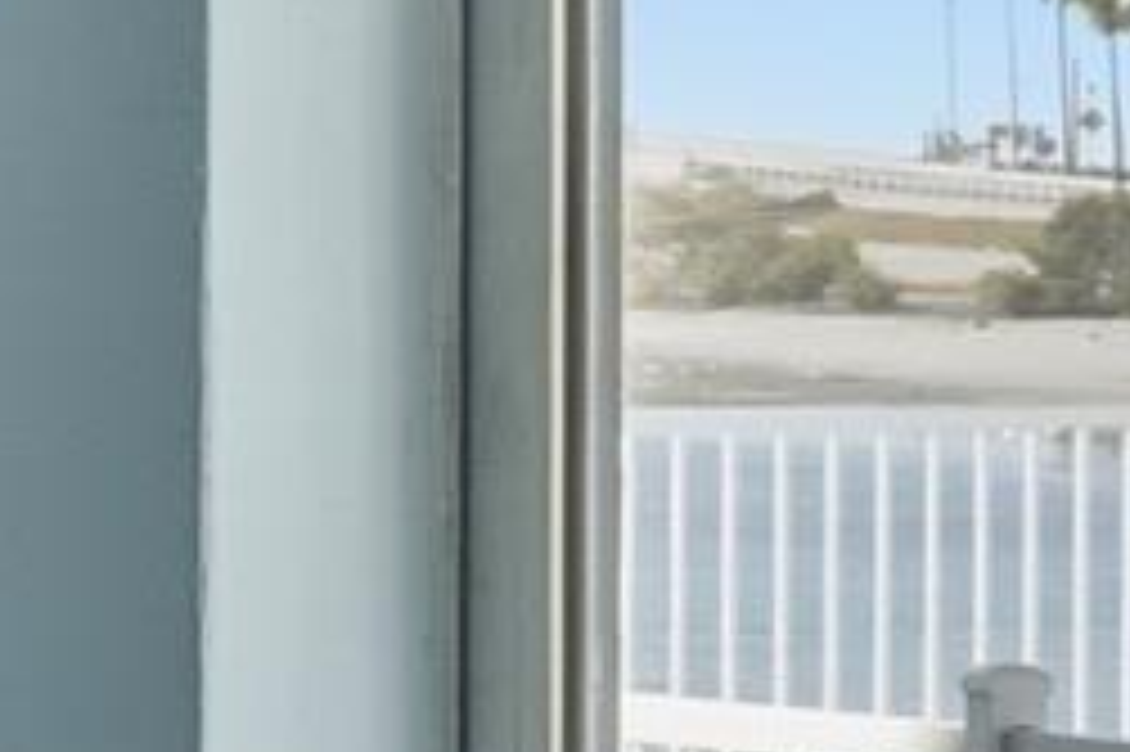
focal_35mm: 331
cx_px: 824
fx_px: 10383
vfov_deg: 4.1
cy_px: 621
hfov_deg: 6.2
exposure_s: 1/4000
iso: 800
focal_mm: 35
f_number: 11
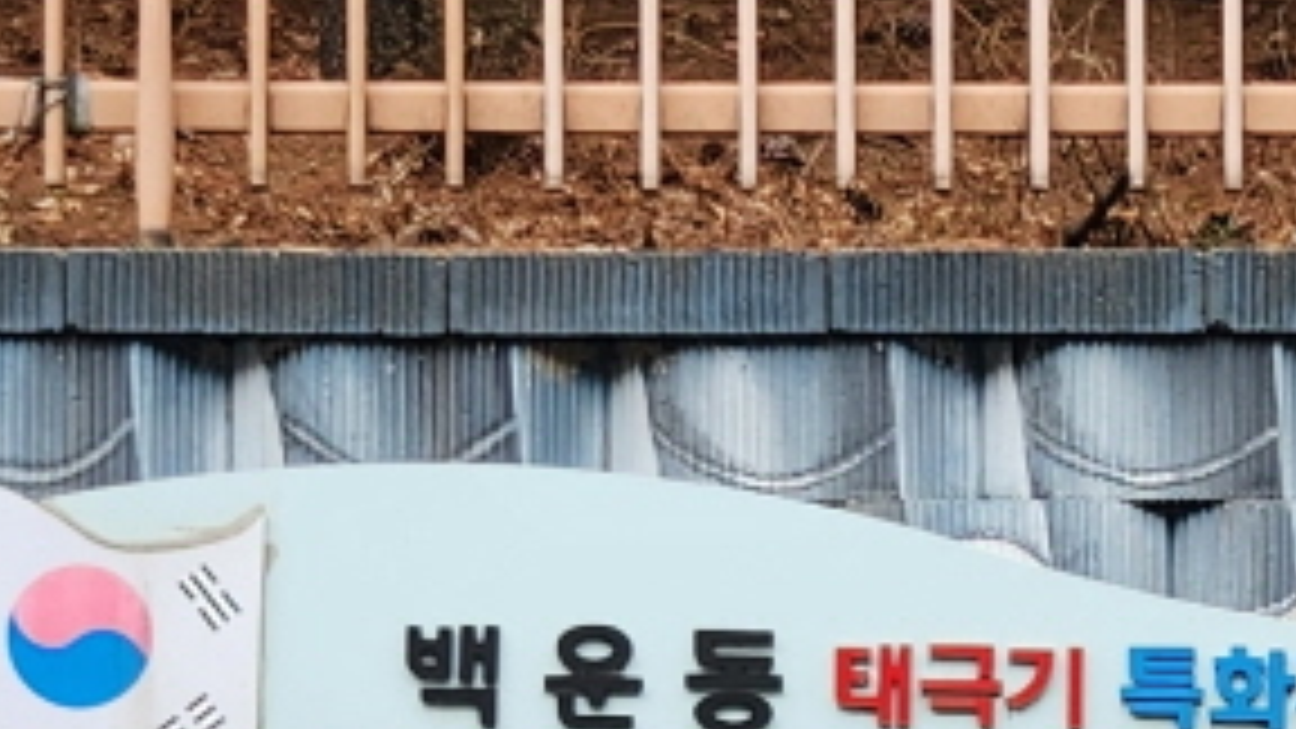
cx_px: 1080
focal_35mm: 174
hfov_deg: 12.3
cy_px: 824
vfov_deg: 6.9
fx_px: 5979
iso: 20
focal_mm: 5.4
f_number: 1.8
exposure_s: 1/180
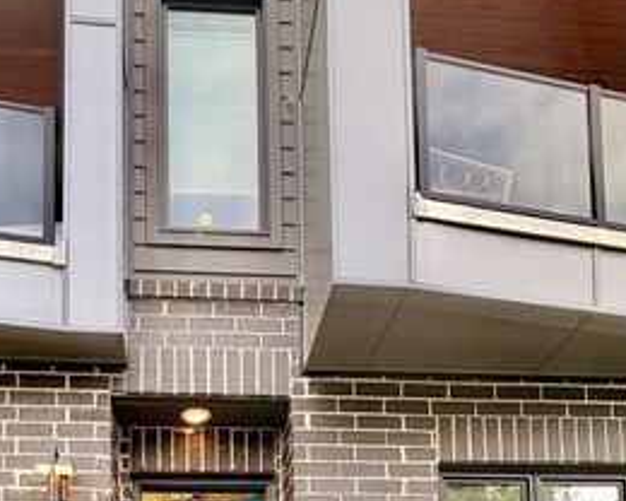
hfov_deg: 50.7
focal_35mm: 35
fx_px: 648
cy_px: 697
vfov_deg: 30.2
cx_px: 217
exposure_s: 1/421
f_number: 2.2
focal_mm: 2.22
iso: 64
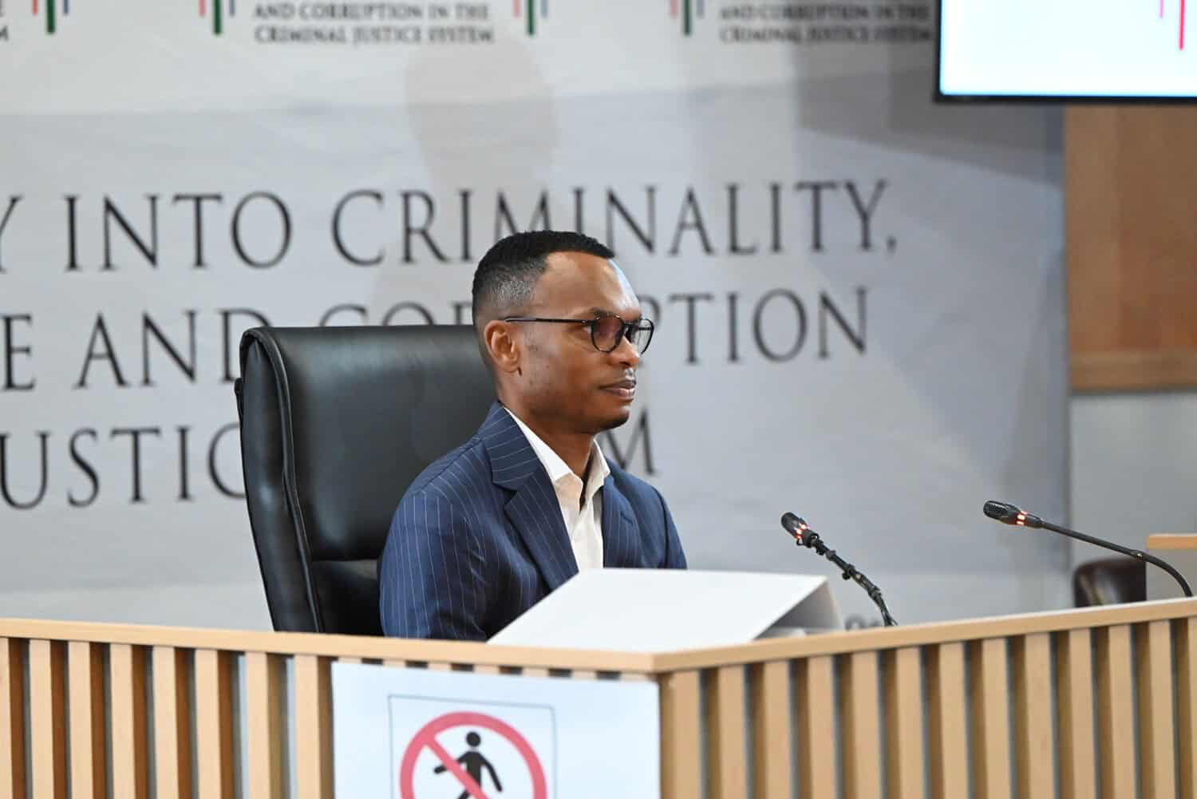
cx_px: 598
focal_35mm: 180
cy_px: 400
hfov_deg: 11.4
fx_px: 5986
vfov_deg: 7.6
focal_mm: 180
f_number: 4.5
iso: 10000
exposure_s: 1/640
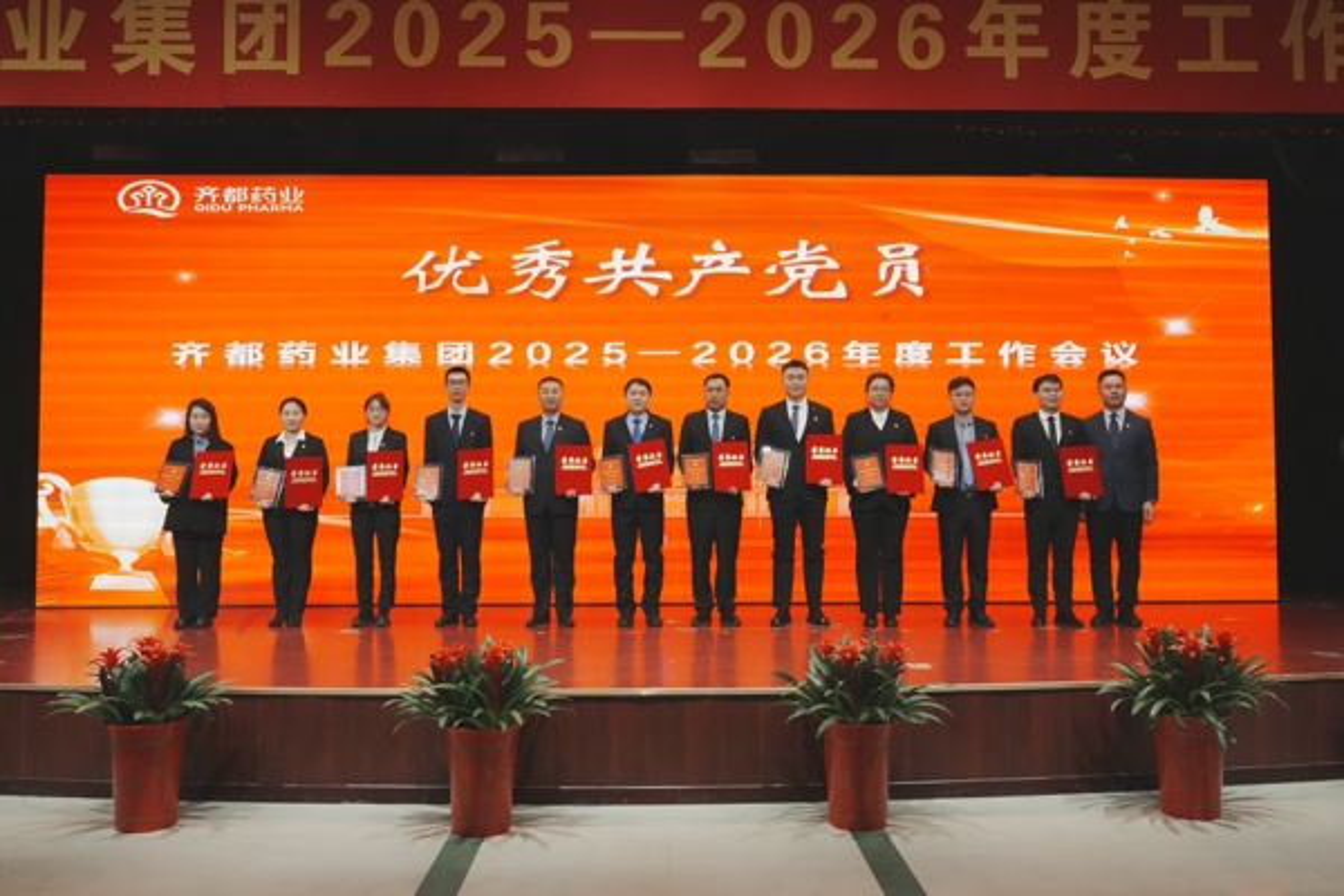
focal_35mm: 30
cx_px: 672
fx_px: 1120
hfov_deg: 61.9
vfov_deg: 43.6
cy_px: 448
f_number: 14
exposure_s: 1/320
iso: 12800
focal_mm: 30
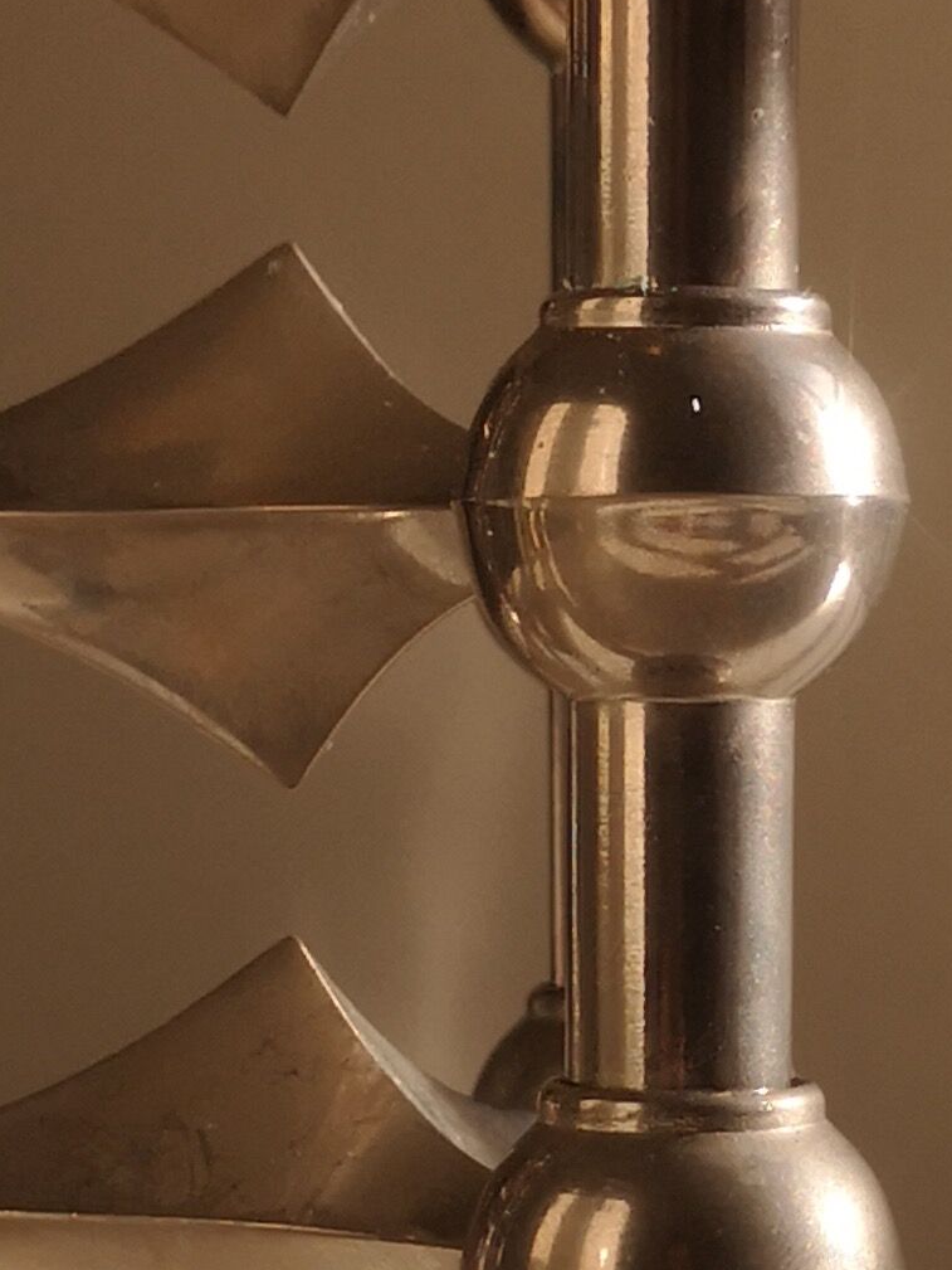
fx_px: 5023
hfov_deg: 10.8
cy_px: 1252
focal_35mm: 137
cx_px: 623
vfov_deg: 14.2
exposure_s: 1/1130
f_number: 1.8
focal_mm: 3.95
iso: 50
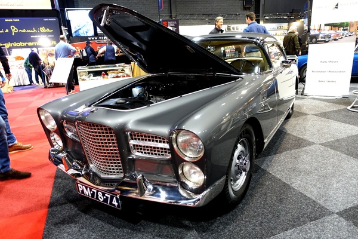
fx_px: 239
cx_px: 179
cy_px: 120
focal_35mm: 24
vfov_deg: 53.1
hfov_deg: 73.7
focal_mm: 8.8
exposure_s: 1/30
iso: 320
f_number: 1.8
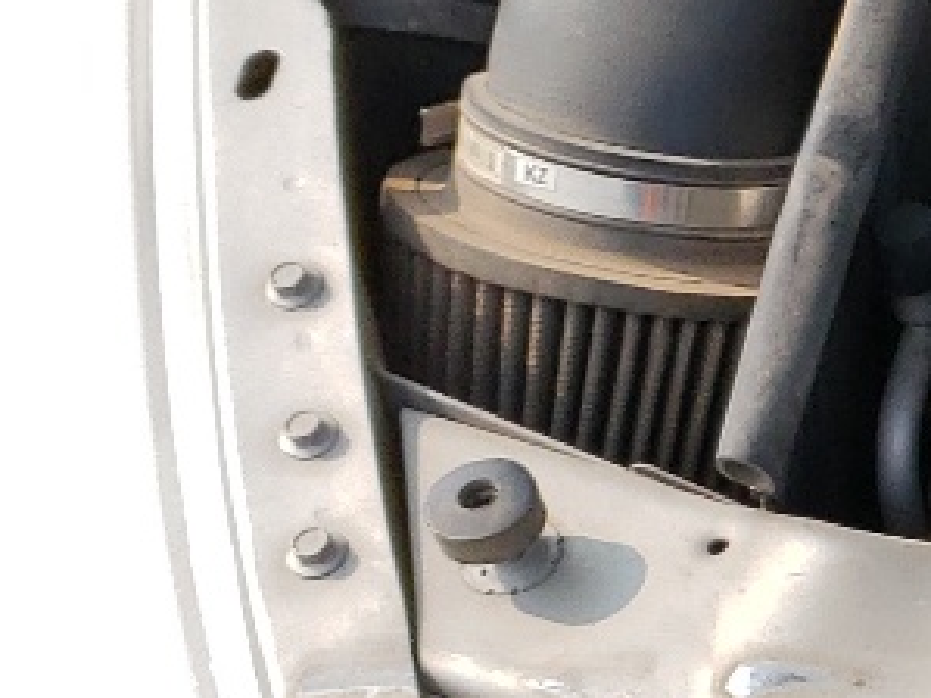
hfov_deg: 11.8
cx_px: 2158
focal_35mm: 139
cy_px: 517
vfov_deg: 10.6
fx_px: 3737
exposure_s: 1/1667
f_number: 1.5
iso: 50
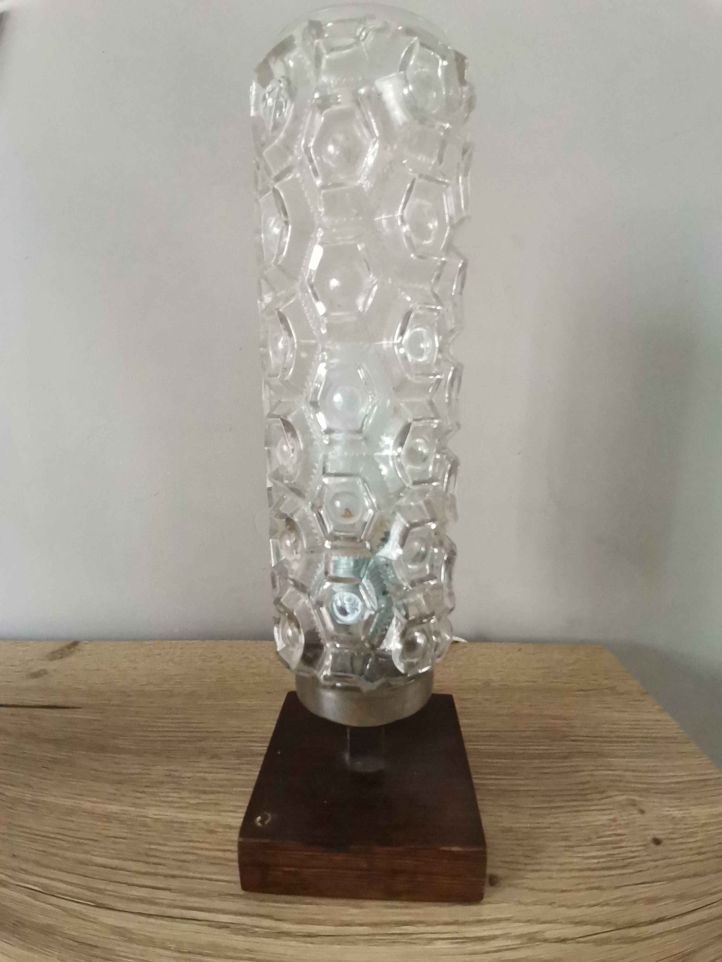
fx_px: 473
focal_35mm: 17
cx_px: 361
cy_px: 481
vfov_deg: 91.0
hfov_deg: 74.7
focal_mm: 1.78
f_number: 2.4
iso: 320
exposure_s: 1/25
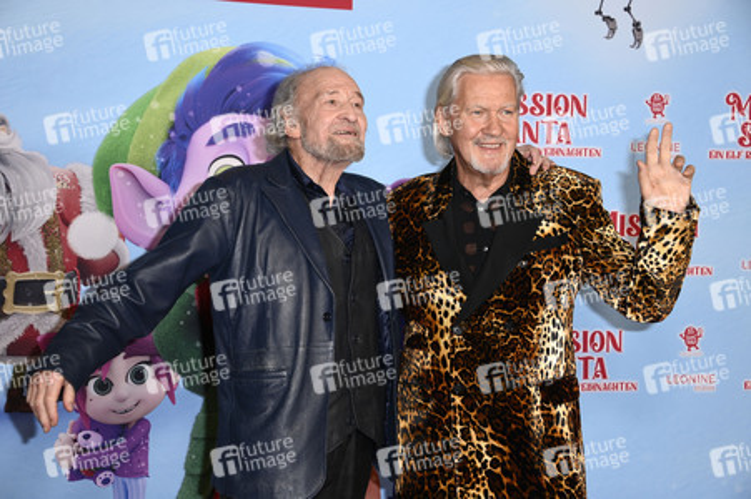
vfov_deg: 20.0
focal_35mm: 68
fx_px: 1417
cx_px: 376
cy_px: 250
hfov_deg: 29.7
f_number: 5.6
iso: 1000
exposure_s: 1/250
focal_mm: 68
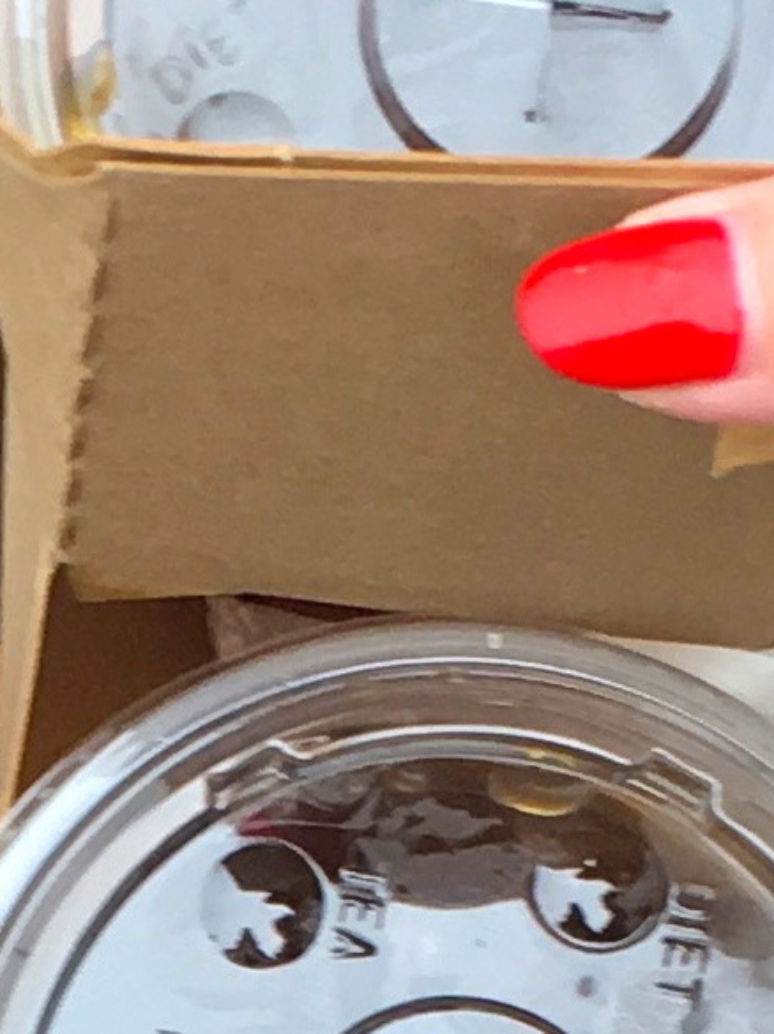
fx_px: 5372
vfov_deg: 10.6
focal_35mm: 180
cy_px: 1497
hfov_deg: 8.2
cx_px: 135
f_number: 2.2
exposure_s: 1/120
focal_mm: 4.15
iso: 40
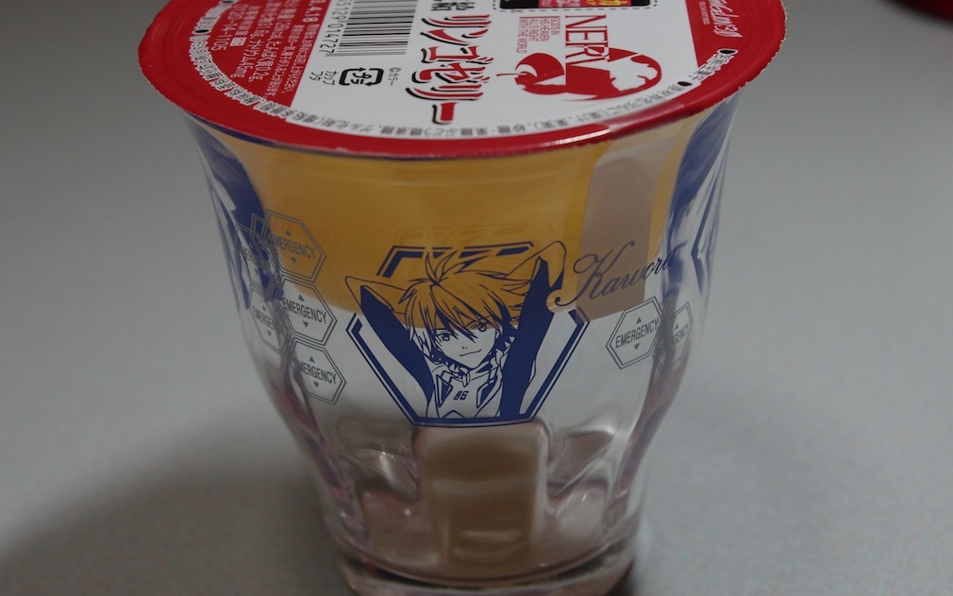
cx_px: 471
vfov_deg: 20.9
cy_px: 315
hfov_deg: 33.0
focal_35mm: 62
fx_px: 1610
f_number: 8
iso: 1600
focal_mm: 40
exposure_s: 1/100
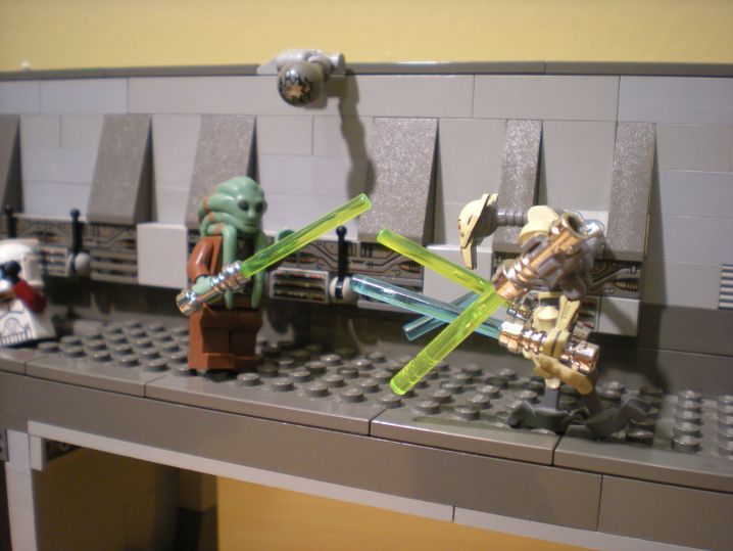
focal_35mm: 38
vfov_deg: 37.7
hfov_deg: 49.0
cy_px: 276
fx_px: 805
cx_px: 366
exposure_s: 1/21
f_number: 3.1
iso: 200
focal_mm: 6.3
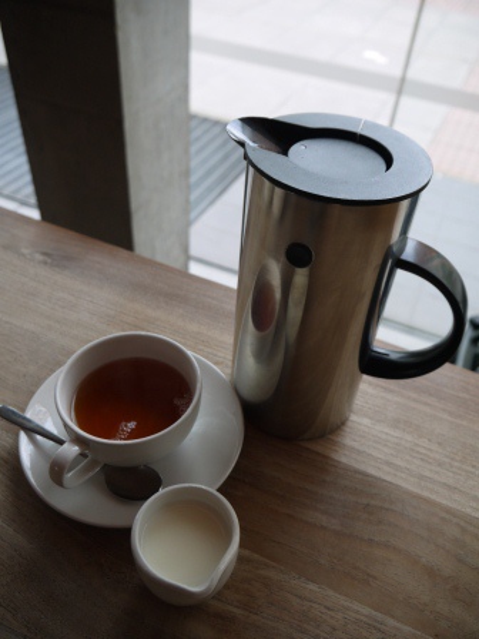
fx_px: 517
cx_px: 240
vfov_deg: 63.4
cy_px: 320
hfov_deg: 49.7
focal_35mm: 28
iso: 160
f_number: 4
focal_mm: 14
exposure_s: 1/125
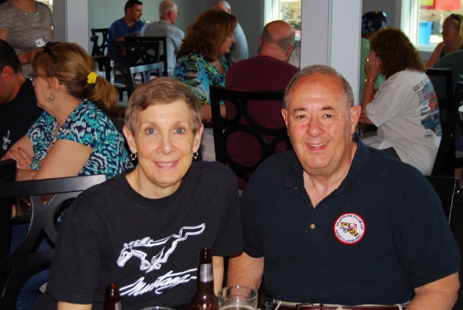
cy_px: 150
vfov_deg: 20.1
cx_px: 233
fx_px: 876
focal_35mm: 68
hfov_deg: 29.6
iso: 200
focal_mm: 42
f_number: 5.3
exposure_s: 1/60
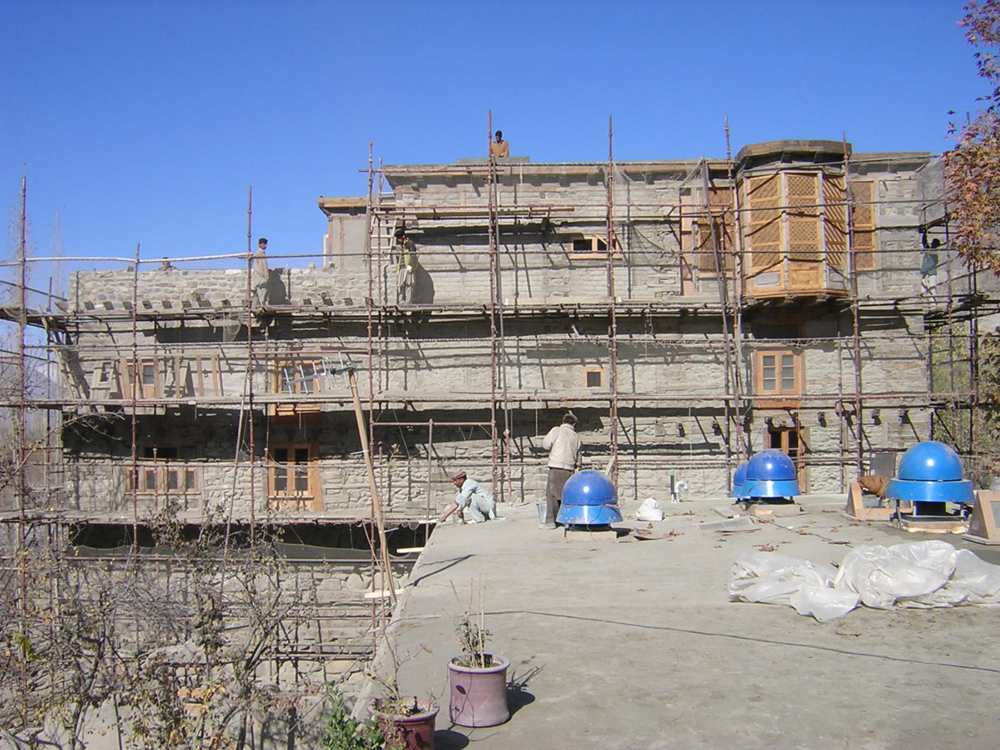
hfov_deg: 51.4
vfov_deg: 39.7
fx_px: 1040
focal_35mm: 36
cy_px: 375
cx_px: 500
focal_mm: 4.7
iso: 100
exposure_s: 1/419
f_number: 5.2
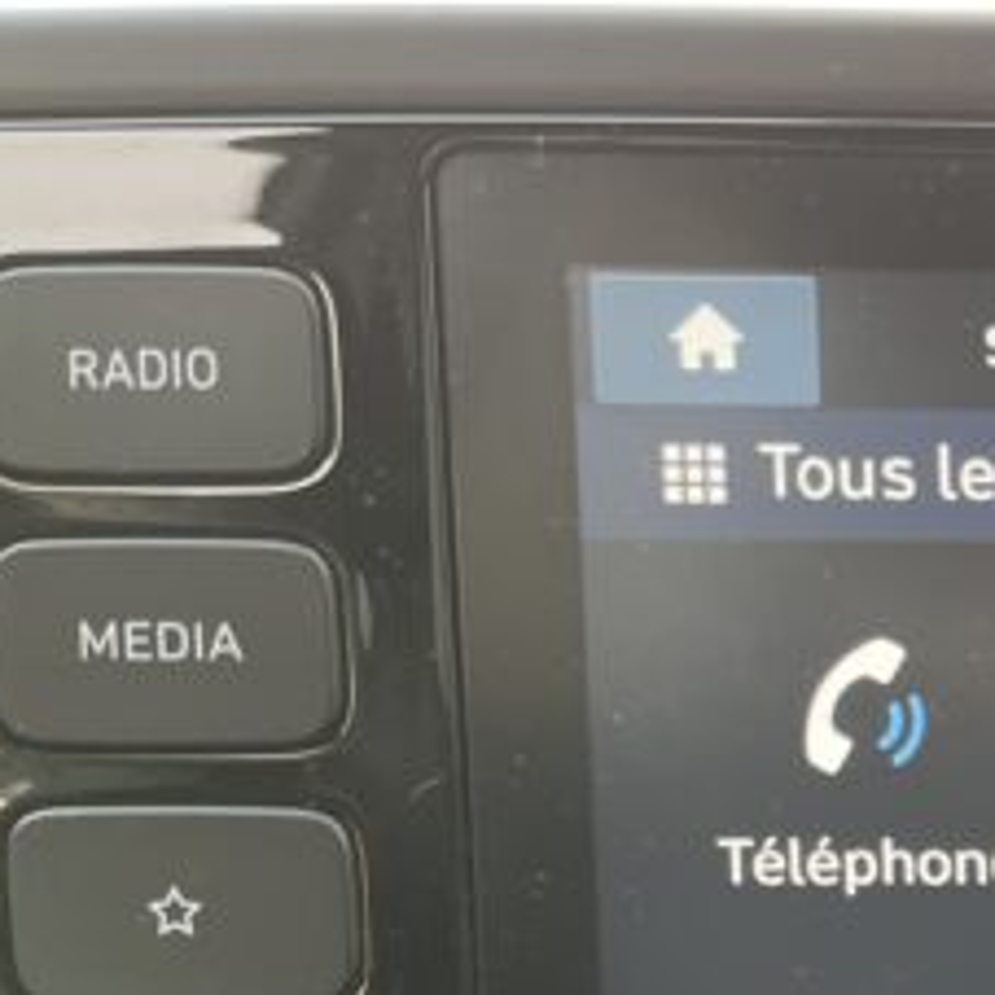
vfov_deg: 20.6
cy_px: 1017
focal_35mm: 81
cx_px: 1736
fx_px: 2634
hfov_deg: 17.7
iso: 125
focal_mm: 5.1
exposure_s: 1/108
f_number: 1.6
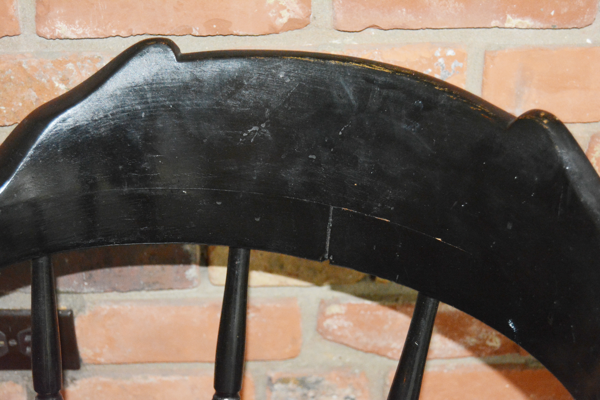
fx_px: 1000
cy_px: 200
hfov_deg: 33.4
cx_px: 300
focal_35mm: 60
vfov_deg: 22.6
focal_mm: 40
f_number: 5
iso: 3200
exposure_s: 1/60
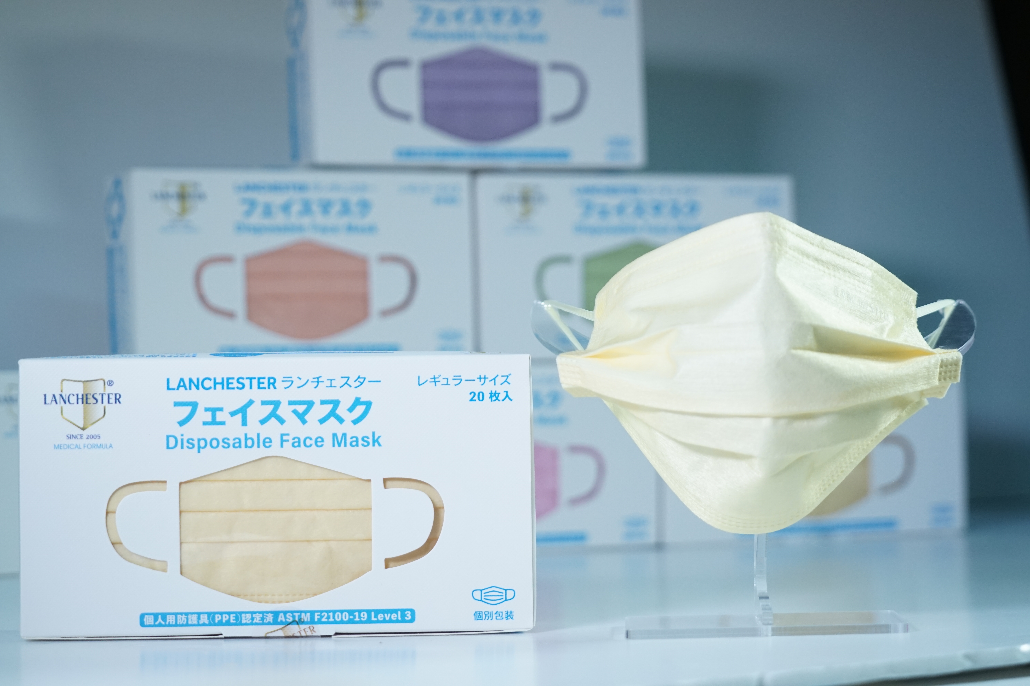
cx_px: 515
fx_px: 2432
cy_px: 343
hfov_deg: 23.9
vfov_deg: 16.1
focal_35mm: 85
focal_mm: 85
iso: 2000
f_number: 5.6
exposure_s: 1/320
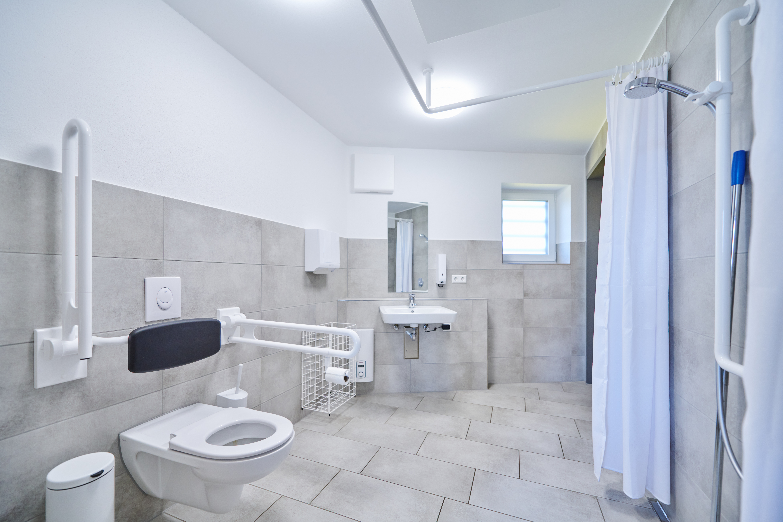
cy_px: 261
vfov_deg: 81.2
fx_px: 304
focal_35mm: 14
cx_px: 392
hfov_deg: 104.3
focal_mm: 14
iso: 400
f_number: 2.8
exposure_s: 1/100
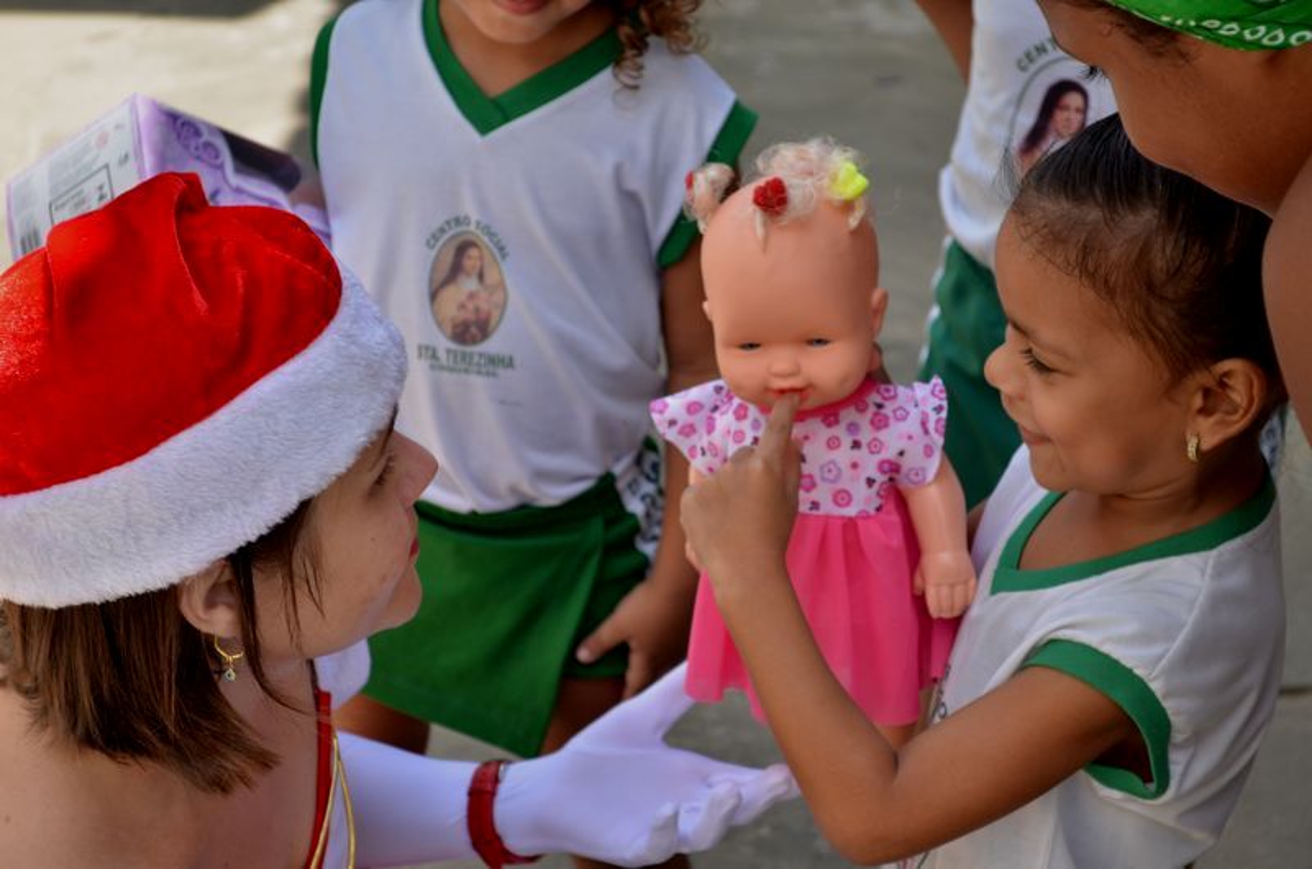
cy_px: 434
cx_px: 656
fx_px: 3001
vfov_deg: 16.5
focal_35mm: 82
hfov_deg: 24.7
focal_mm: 55
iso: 100
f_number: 5.6
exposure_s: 1/160
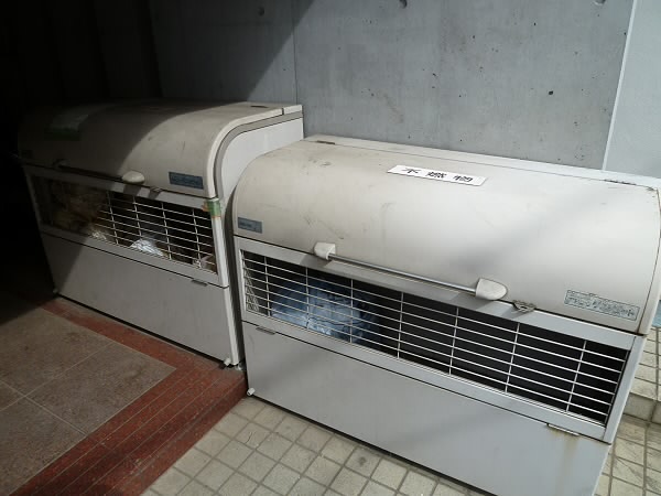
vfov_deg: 54.9
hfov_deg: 69.4
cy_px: 248
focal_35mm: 25
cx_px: 330
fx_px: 477
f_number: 4
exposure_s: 1/200
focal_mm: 4.5
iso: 80
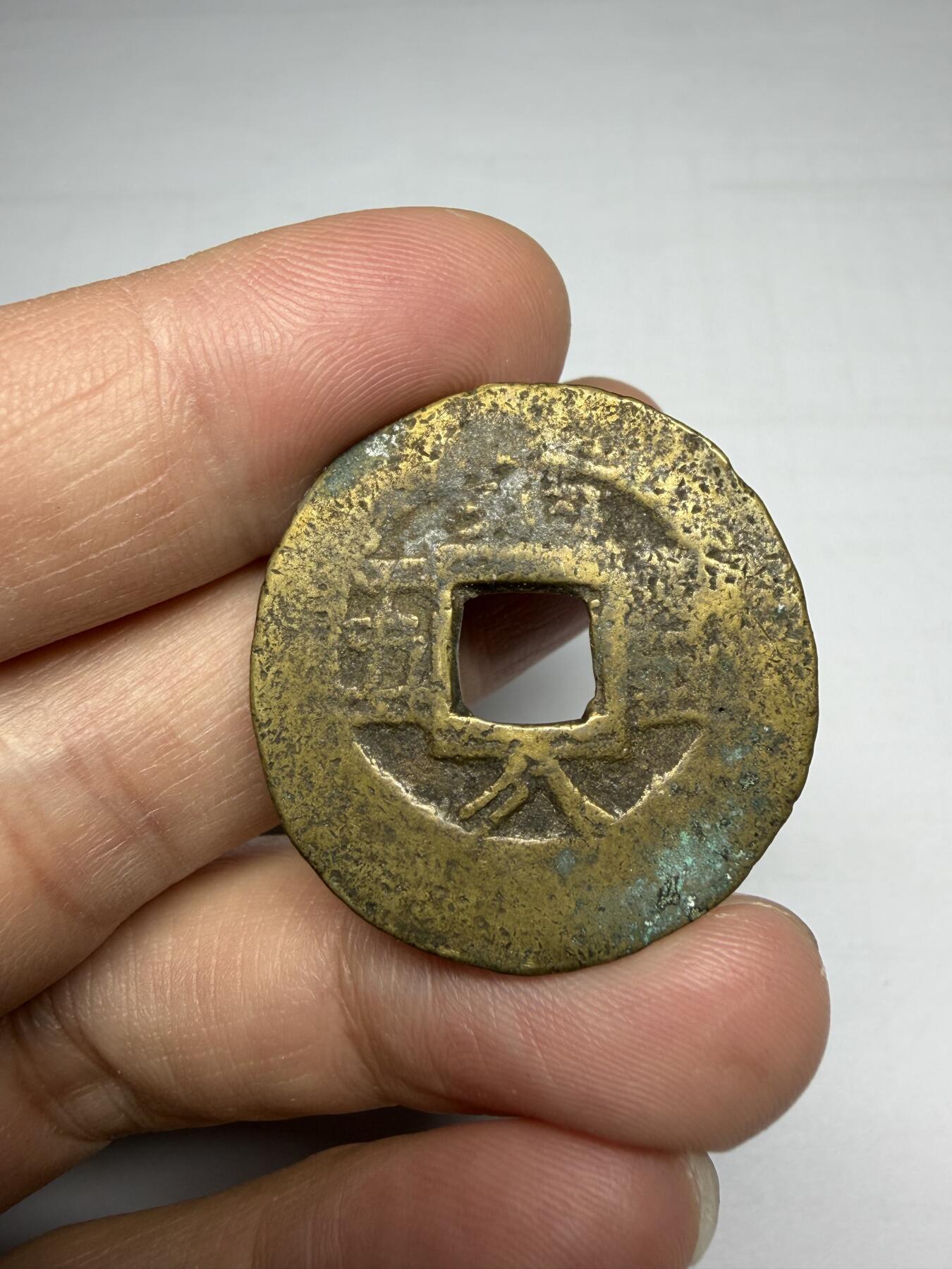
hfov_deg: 53.1
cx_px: 476
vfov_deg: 67.3
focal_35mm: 26
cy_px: 634
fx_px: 953
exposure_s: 1/121
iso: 50
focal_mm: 2.22
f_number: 2.2
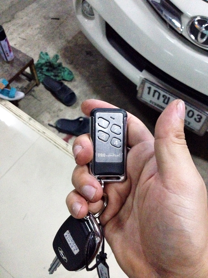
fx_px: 280
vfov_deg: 52.6
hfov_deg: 40.7
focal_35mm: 35
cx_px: 104
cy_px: 139
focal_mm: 4.28
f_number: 2.4
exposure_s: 1/17
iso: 800
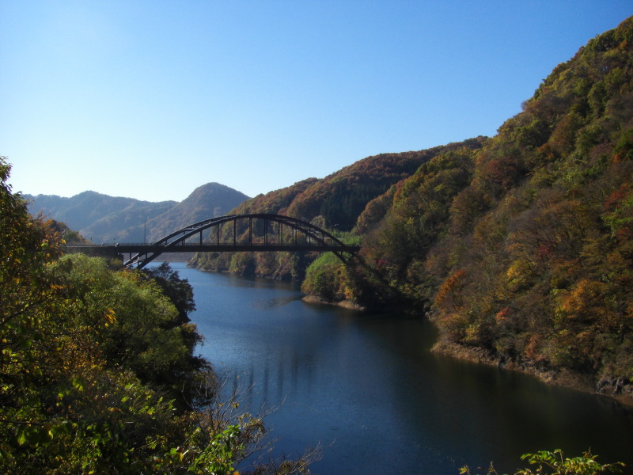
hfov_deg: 49.0
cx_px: 316
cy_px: 238
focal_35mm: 38
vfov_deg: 37.7
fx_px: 695
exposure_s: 1/250
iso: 64
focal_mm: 6.3
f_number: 4.6
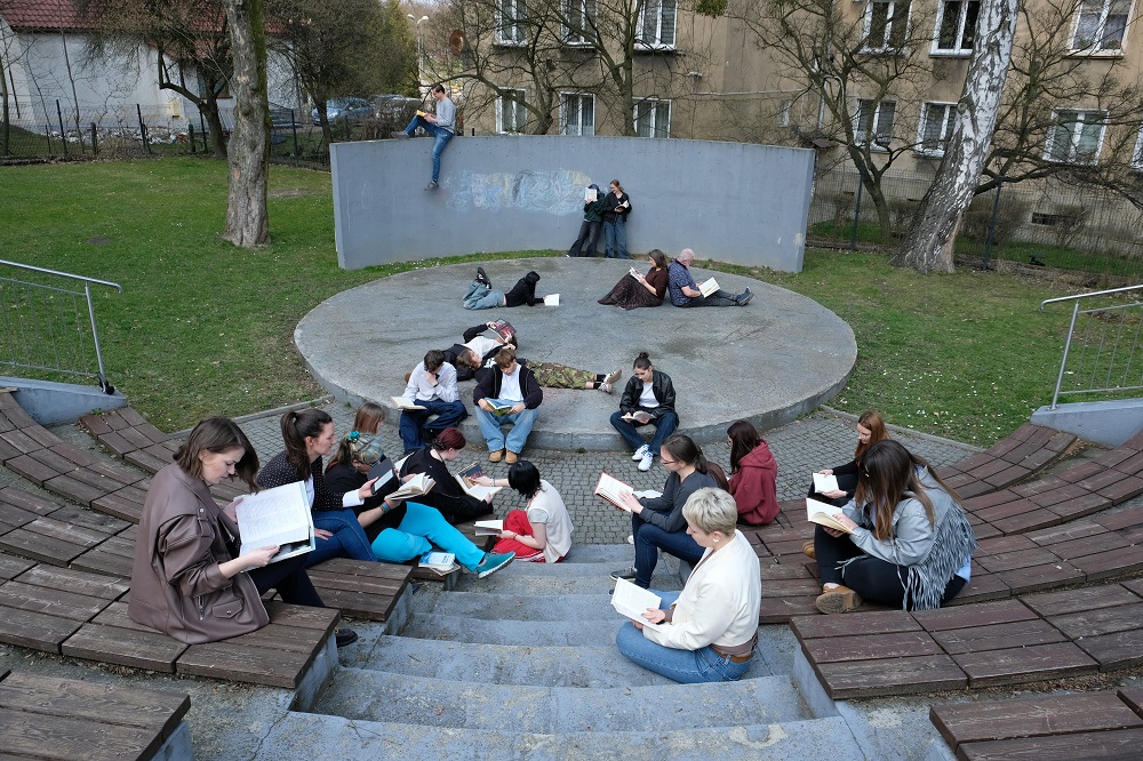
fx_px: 857
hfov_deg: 67.4
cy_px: 380
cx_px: 572
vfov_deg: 47.9
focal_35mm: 27
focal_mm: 18
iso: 400
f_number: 5.6
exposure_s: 1/500
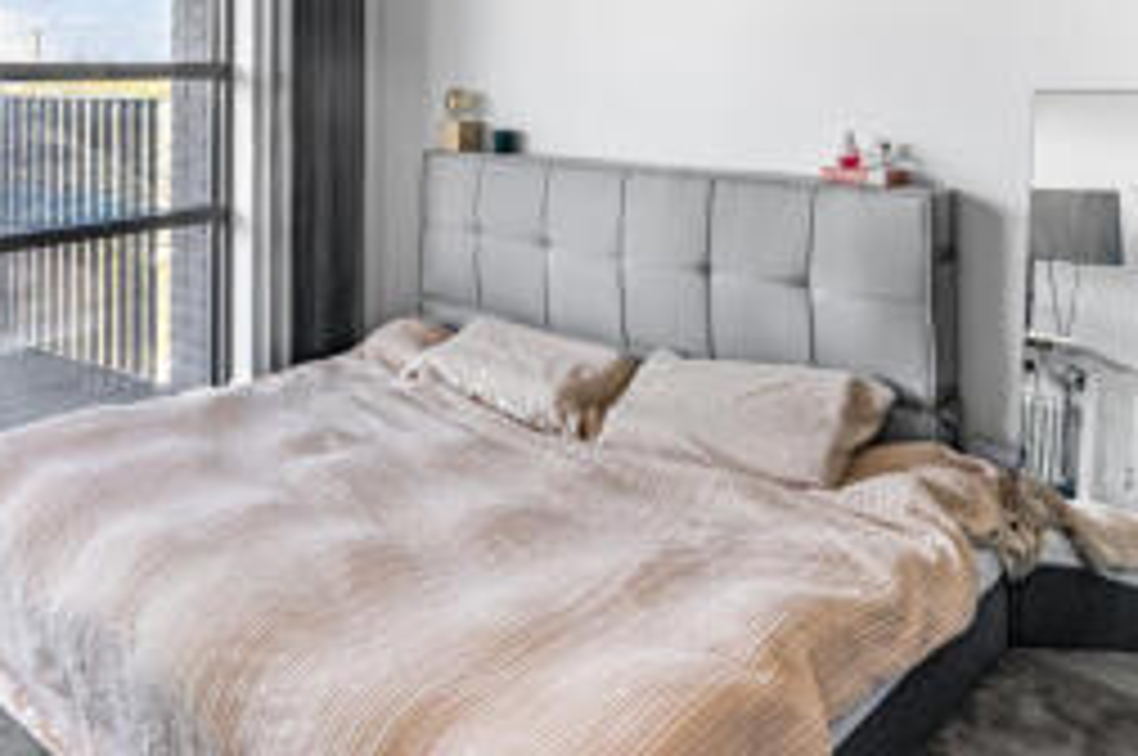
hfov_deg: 58.3
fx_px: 1010
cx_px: 450
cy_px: 137
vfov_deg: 39.2
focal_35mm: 32
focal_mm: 17
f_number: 8
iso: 1000
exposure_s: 1/750
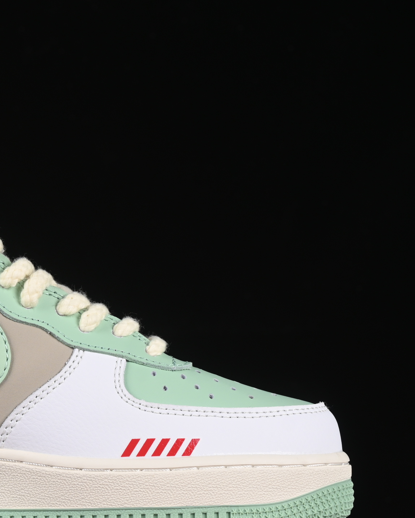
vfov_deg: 14.1
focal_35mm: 136
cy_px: 326
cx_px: 1
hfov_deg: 11.2
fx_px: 2088
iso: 160
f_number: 8
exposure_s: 1/80
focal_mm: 50
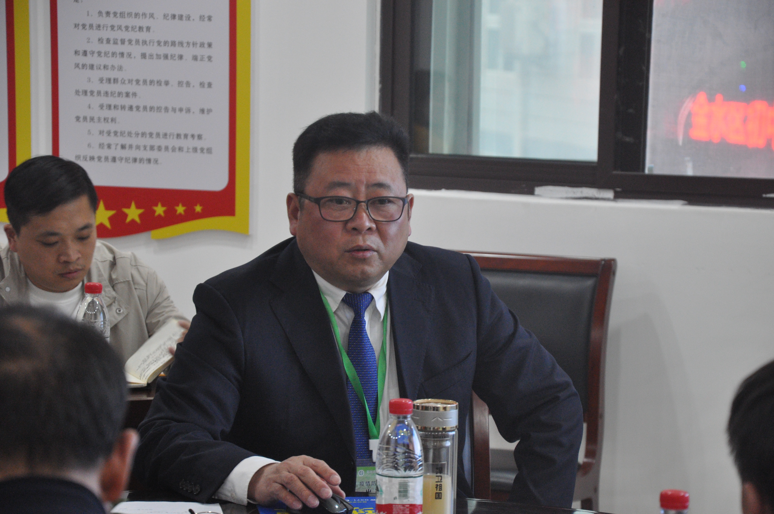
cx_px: 387
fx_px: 2963
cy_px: 257
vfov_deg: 9.9
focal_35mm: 138
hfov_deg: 14.9
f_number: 5.6
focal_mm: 92
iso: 1600
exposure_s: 1/30
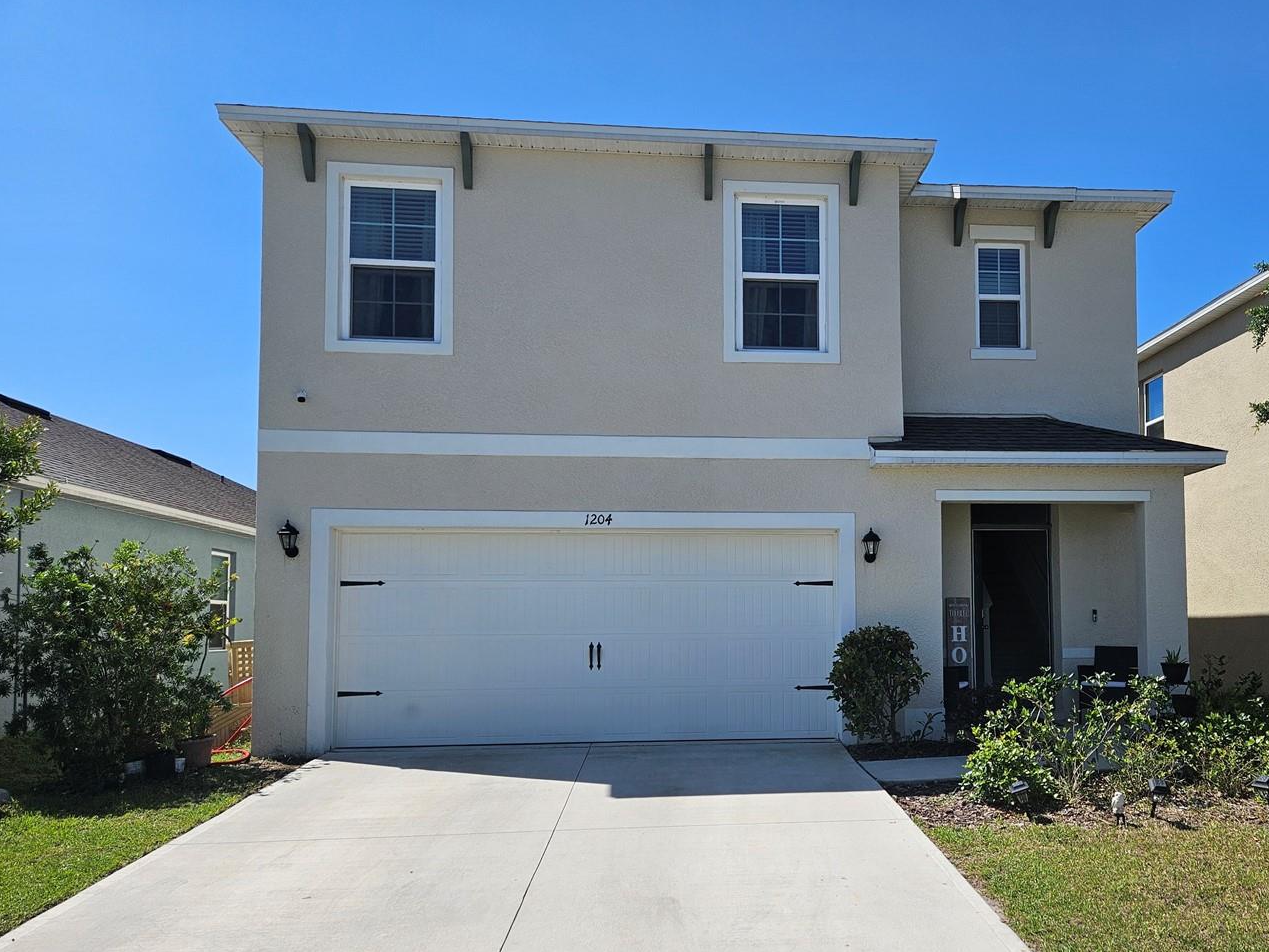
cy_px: 578
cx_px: 780
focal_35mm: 29
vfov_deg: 47.9
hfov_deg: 61.0
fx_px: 1063
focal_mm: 5.4
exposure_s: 1/2851
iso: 25
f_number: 1.8
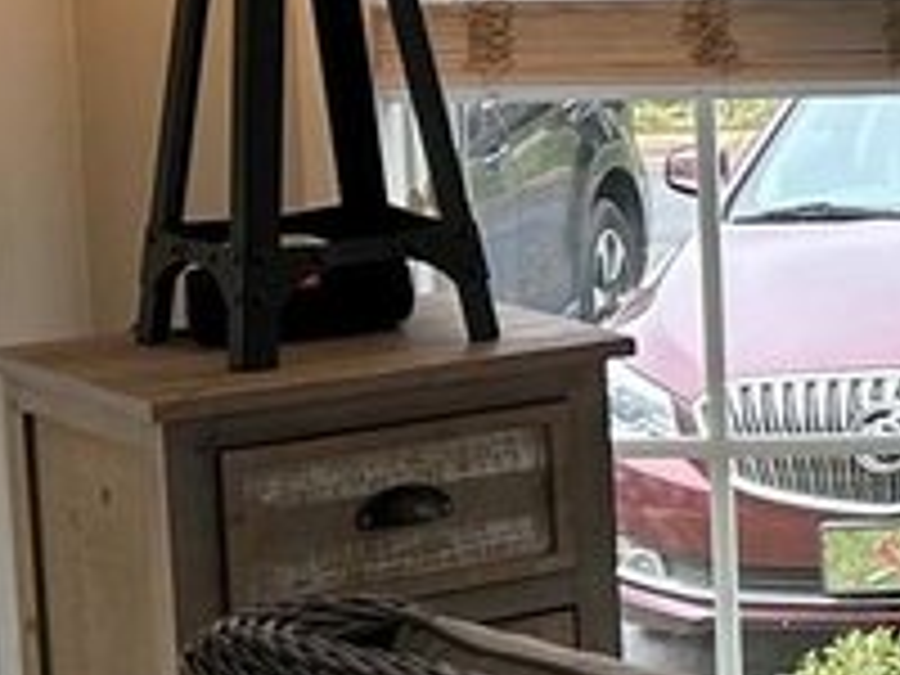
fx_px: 4056
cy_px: 108
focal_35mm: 156
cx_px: 2178
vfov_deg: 9.5
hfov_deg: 10.7
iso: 40
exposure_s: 1/256
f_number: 1.5
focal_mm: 5.7
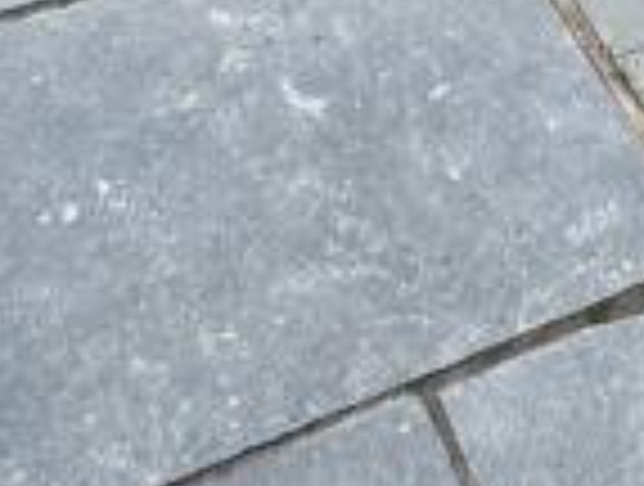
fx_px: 1865
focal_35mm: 100
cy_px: -900
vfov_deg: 10.9
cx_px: 608
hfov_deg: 19.2
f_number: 2.2
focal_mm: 2.22
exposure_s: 1/956
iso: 40
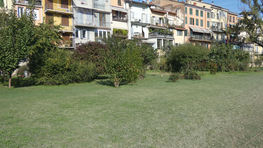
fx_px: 244
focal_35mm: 35
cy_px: 78
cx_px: 131
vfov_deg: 33.7
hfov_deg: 56.6
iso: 80
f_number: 3.4
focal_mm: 5.8
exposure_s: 1/1000
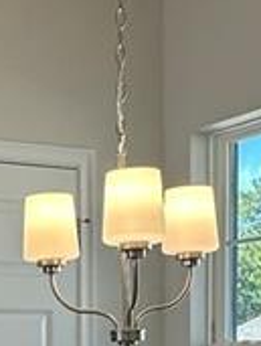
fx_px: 982
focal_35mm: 98
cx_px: -8
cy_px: 429
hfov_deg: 14.9
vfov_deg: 18.8
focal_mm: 2.22
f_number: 2.2
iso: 50
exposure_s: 1/120
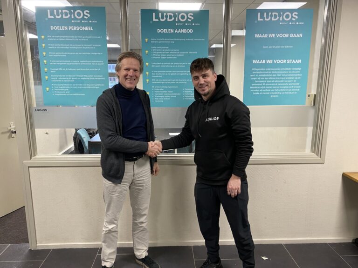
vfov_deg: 53.1
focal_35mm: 26
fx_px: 269
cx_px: 179
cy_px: 134
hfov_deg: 67.3
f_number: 1.8
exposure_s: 1/50
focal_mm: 4.25
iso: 160
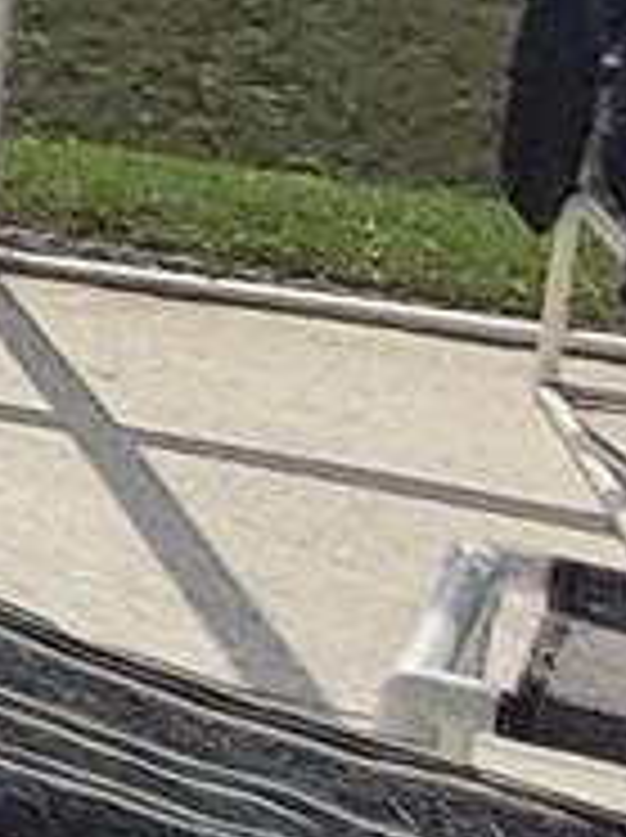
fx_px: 2707
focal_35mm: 112
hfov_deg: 8.3
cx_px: -1783
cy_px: -40
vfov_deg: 17.1
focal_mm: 1.13
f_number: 2.2
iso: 50
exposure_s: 1/1785
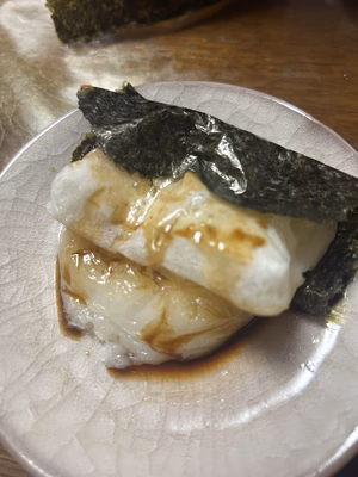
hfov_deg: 53.1
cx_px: 179
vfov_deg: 67.3
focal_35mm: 26
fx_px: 359
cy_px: 238
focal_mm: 5.7
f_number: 1.5
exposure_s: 1/50
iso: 160
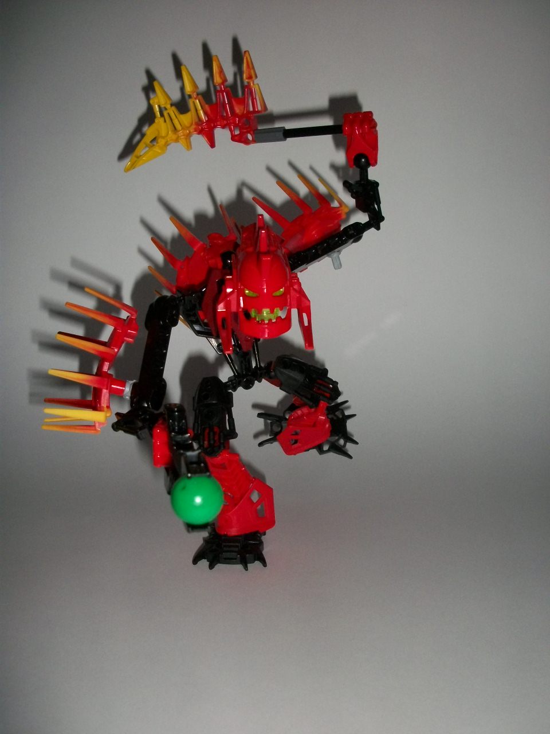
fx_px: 741
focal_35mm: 35
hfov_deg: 40.7
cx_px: 275
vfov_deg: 52.6
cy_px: 367
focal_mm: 6.3
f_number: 3.1
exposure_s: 1/125
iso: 250
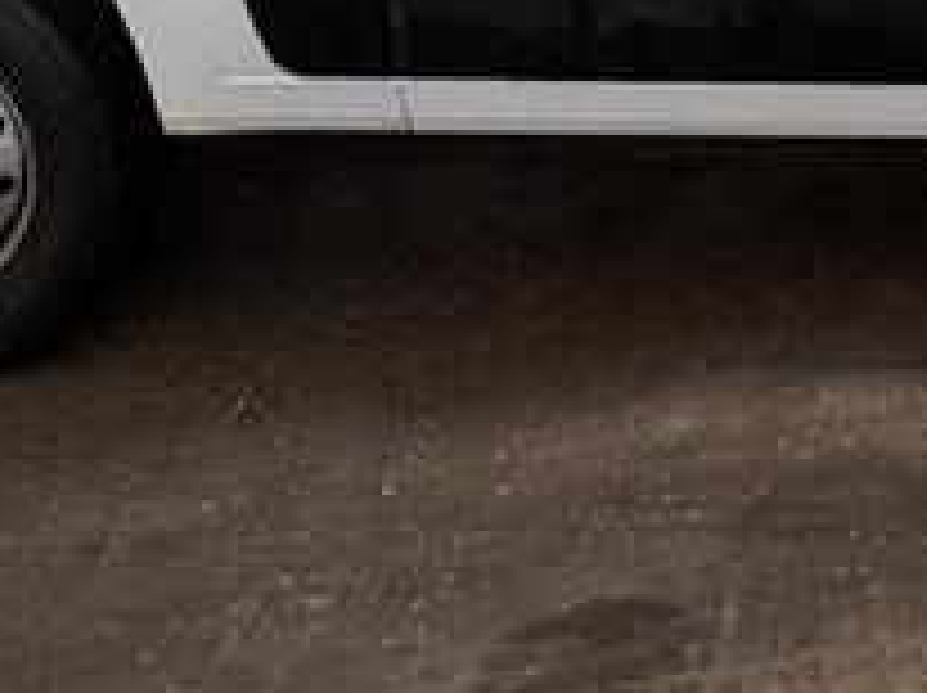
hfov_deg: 29.0
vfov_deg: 17.7
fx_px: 1632
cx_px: 994
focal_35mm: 61
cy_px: -657
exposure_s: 1/121
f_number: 2.2
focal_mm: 2.22
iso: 40
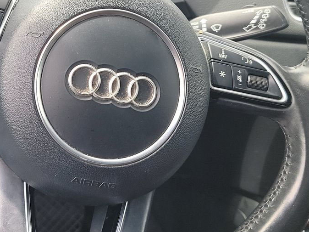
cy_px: 54
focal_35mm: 57
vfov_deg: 25.3
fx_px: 509
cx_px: 94
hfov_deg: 33.4
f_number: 1.8
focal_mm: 6.7
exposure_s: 1/119
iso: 70
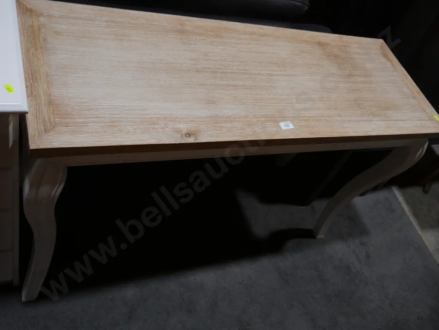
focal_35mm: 32
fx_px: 406
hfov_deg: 56.8
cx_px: 220
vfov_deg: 44.2
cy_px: 165
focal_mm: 16
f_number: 4
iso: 200
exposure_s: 1/125
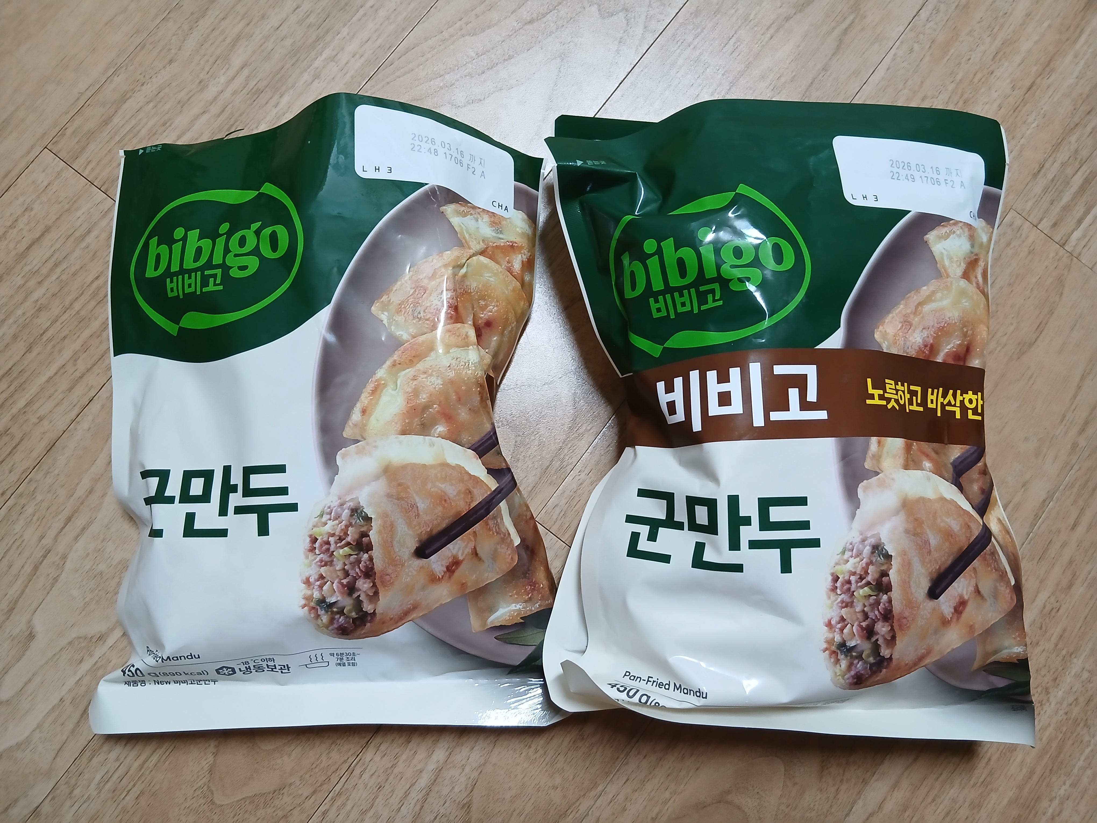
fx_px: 824
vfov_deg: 53.1
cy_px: 412
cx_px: 548
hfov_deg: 67.3
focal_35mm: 26
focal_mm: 3.98
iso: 250
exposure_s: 1/40.2
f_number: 1.8
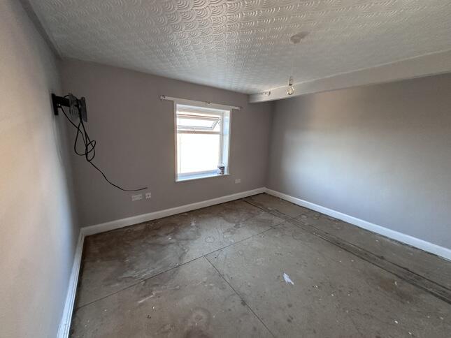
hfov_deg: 102.1
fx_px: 182
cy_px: 169
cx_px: 226
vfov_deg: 85.7
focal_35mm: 14
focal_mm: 2.22
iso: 250
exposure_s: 1/99
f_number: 2.2
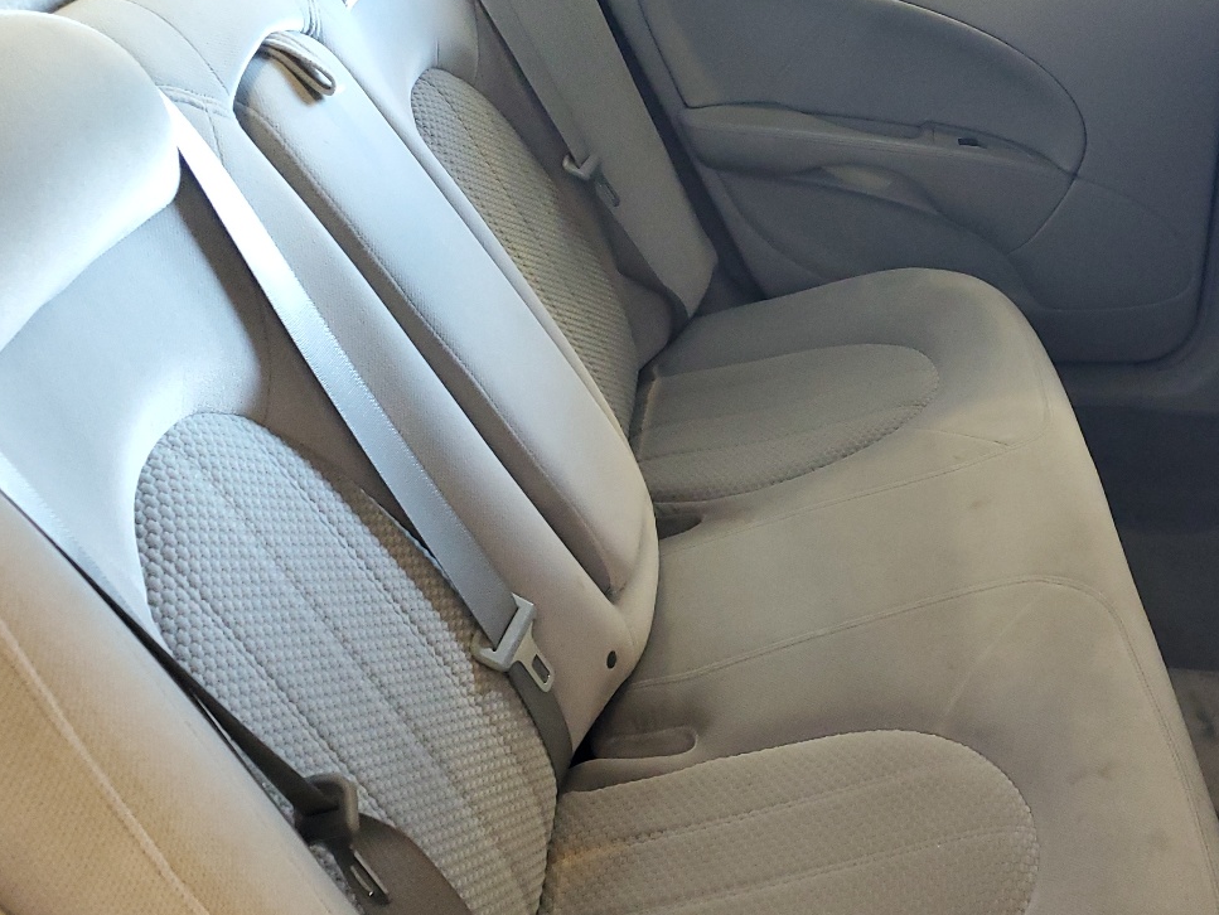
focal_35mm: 43
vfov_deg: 33.6
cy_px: 510
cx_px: 947
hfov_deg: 42.2
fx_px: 1515
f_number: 1.5
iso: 282
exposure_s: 1/50
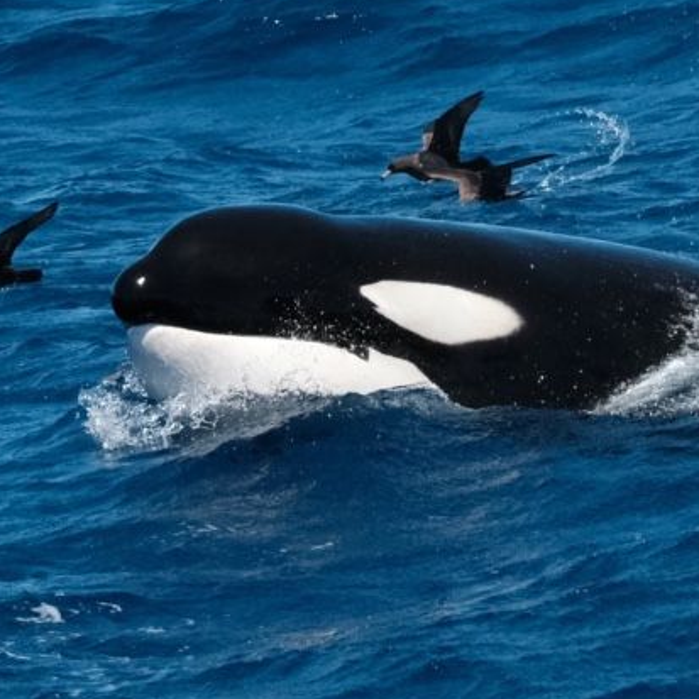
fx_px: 8453
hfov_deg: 4.7
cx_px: 515
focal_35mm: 370
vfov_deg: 4.7
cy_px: 265
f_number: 7.1
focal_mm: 150
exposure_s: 1/4000
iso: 2000
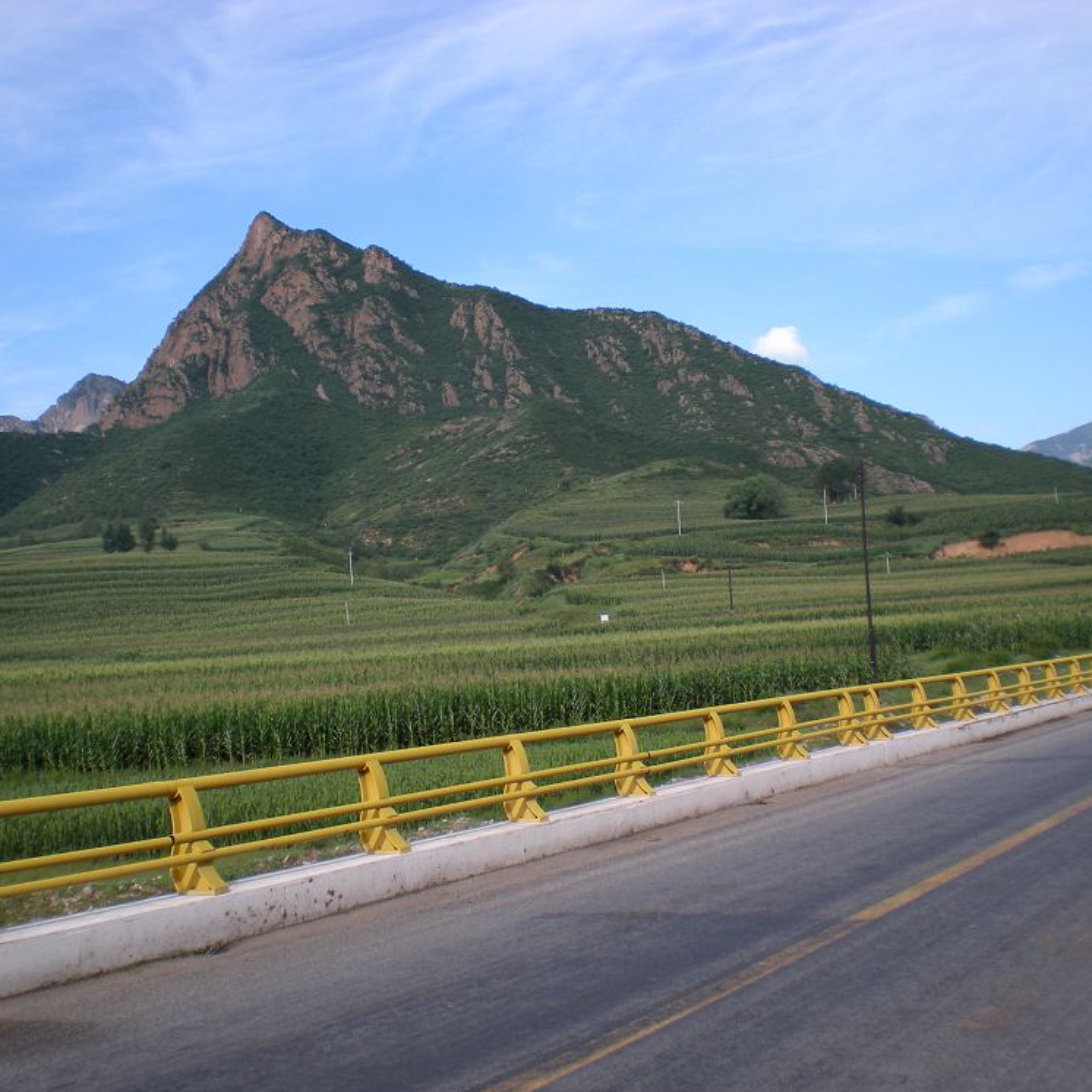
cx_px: 540
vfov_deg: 37.6
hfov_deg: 37.6
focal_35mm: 45
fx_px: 1606
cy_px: 547
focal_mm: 6.3
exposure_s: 1/323
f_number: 4.6
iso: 64
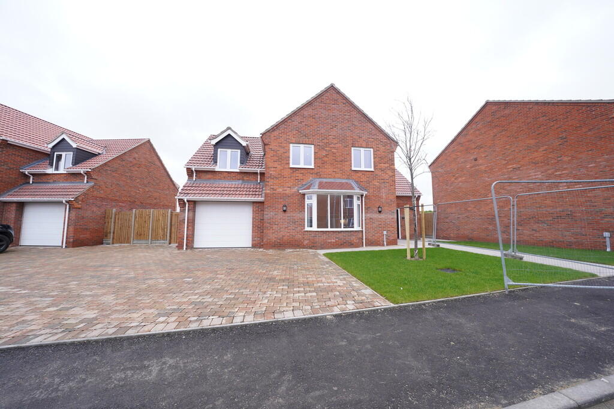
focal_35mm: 12
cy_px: 204
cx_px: 307
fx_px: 204
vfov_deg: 89.9
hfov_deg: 112.7
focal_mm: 12
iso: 400
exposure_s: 1/40
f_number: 9
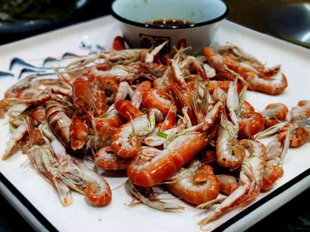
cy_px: 116
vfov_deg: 27.0
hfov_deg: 35.5
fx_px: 484
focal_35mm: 54
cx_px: 155
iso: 250
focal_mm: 6.71
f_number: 4
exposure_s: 1/100
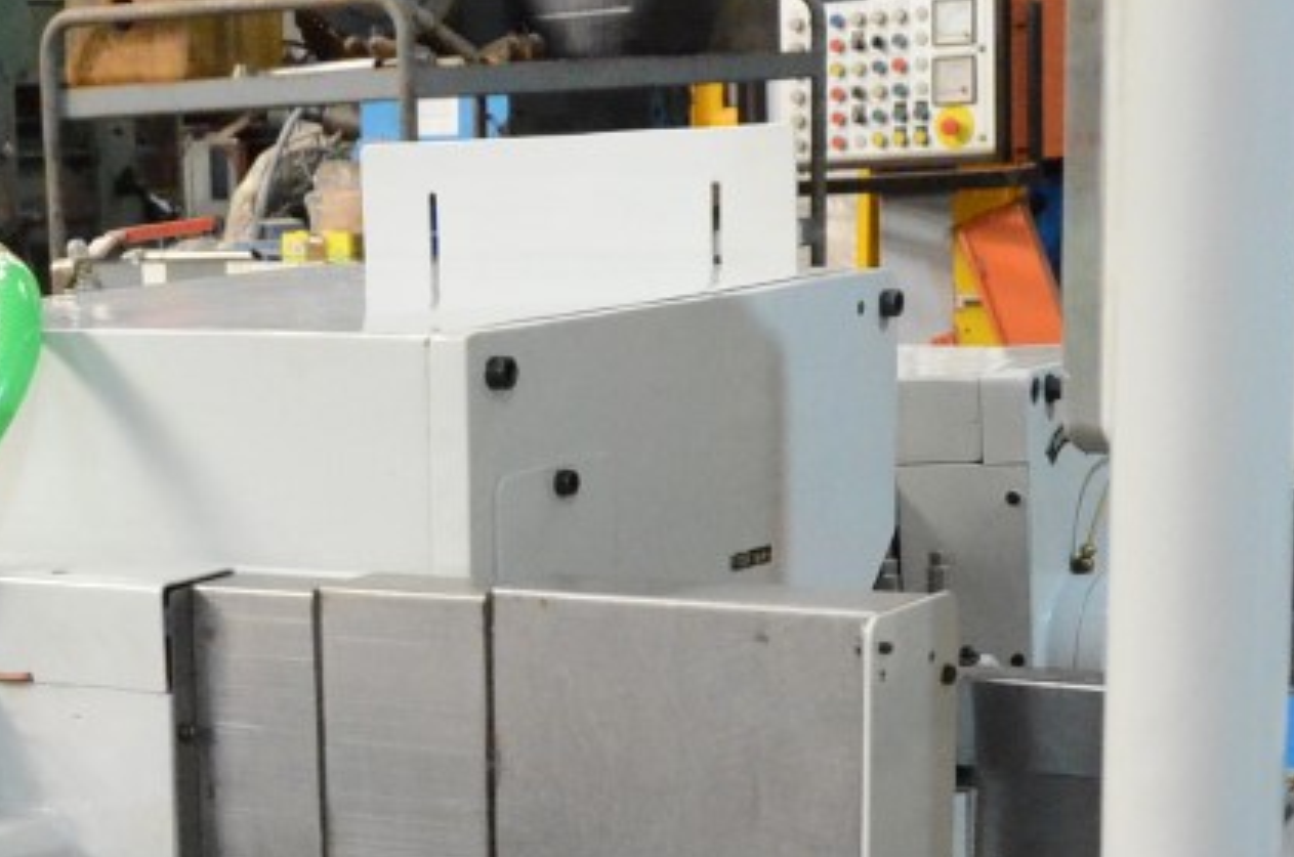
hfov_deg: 21.5
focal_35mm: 93
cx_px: 174
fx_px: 3336
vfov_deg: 14.2
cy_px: 1017
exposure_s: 1/200
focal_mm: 24
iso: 6400
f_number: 7.1
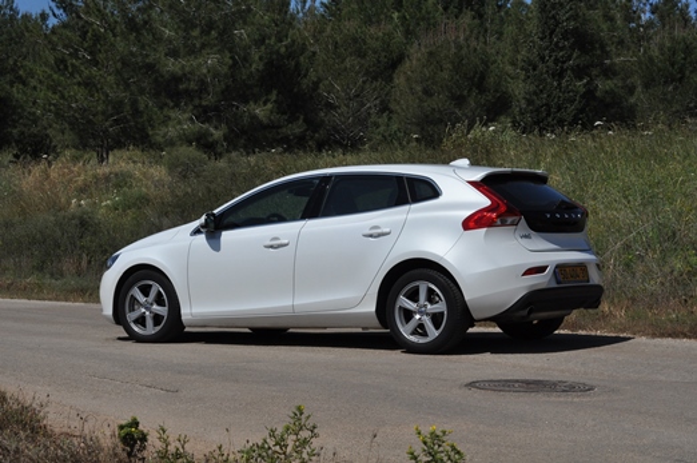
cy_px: 232
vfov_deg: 18.1
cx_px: 348
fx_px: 1451
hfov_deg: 27.0
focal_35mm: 75
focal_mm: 50
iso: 800
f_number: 18
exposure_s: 1/1250
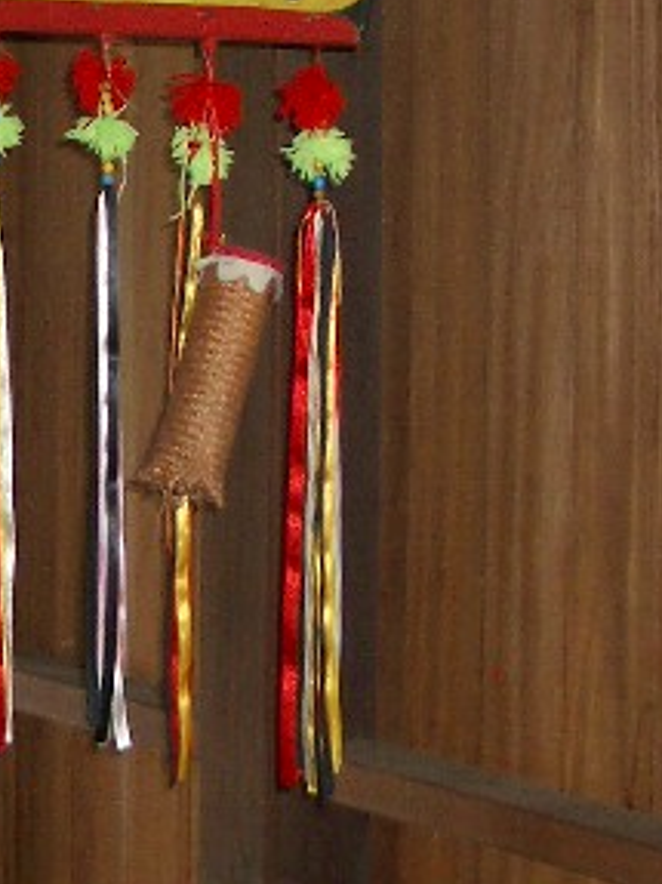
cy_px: 148
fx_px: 3190
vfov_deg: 15.6
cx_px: -160
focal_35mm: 125
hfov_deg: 11.6
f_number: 2.6
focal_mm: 5.8
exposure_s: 1/60
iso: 100
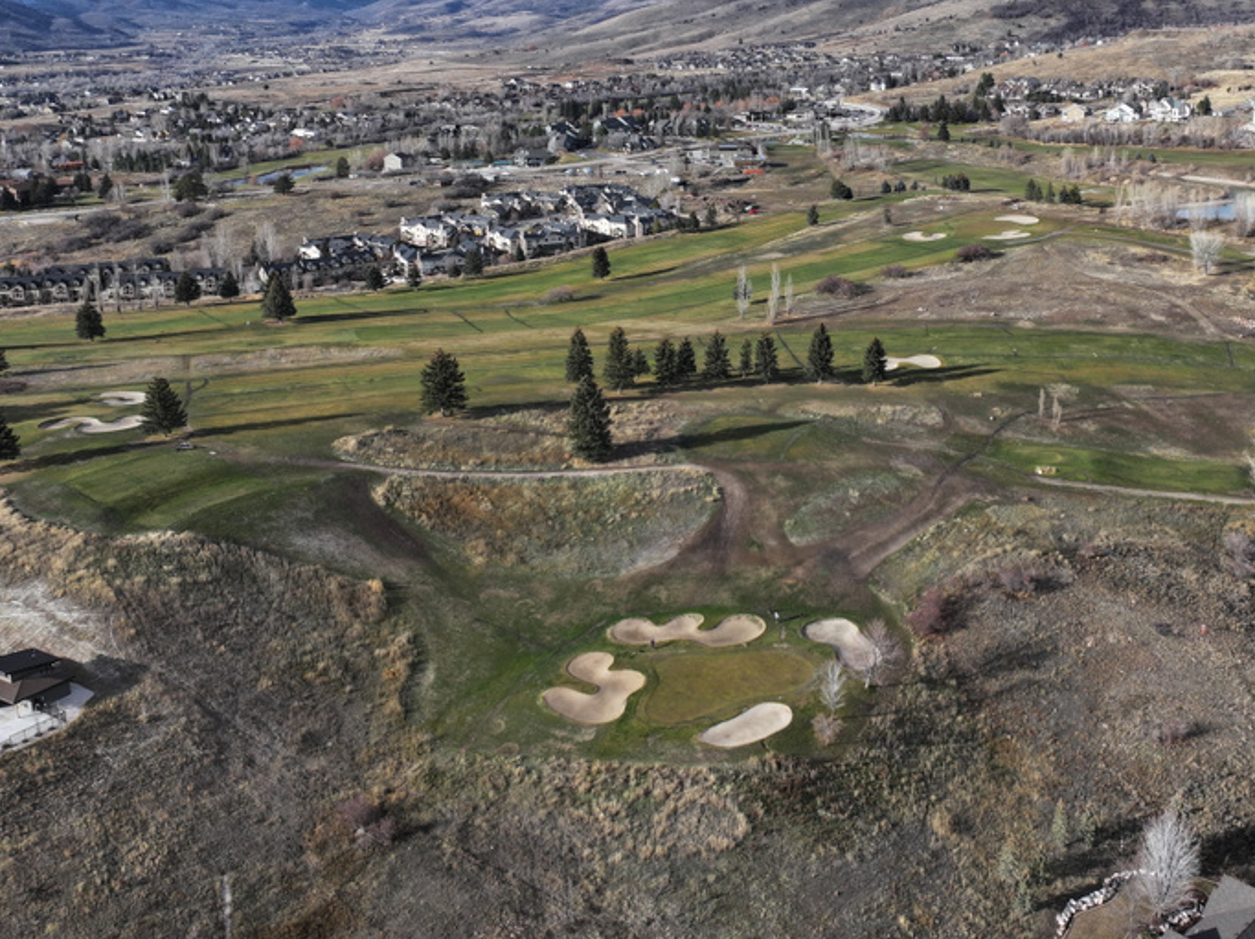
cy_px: 328
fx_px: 1304
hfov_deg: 51.1
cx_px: 753
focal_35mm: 36
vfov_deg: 39.2
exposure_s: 1/2000
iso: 160
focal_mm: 12.29
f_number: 2.8
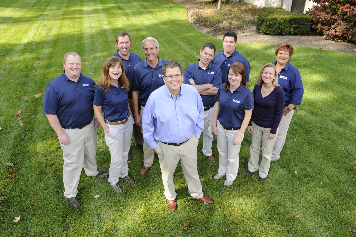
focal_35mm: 31
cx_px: 178
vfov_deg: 42.3
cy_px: 118
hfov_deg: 60.3
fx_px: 306
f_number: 5.6
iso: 400
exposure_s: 1/250
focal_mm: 31
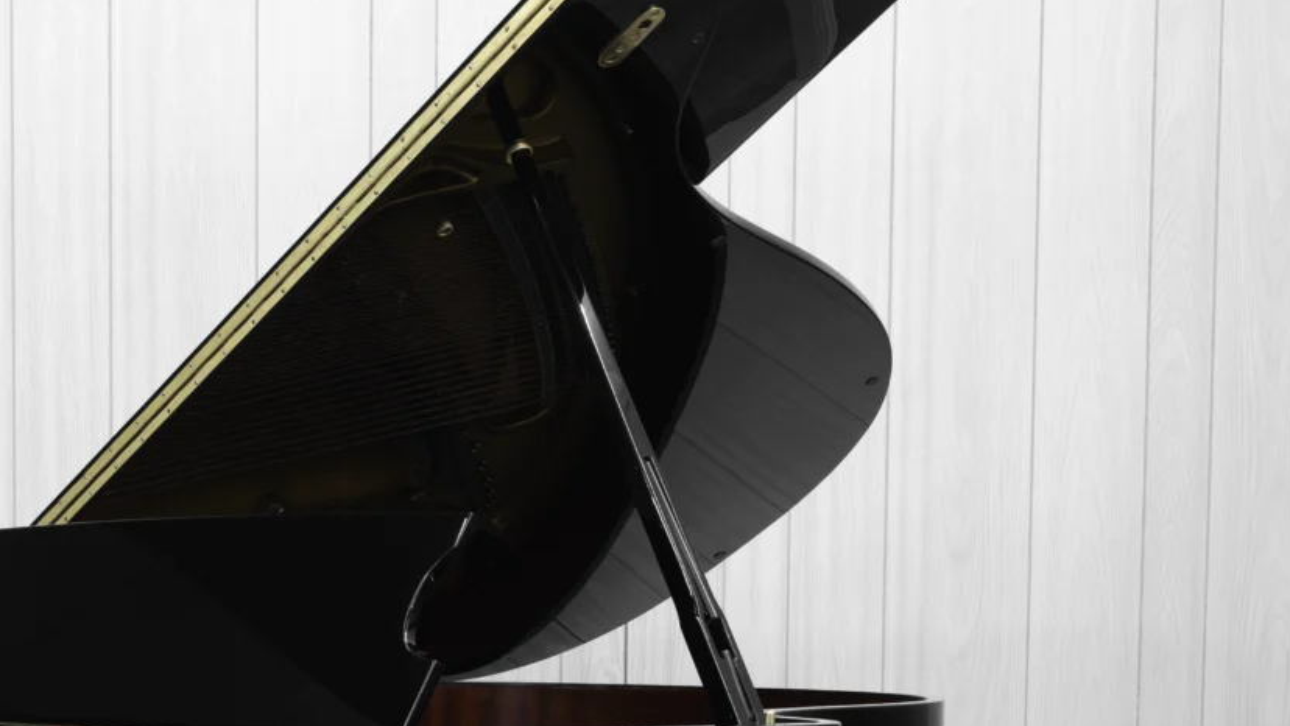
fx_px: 2908
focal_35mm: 85
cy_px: 844
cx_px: 285
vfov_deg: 13.9
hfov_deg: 24.7
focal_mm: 35
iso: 4000
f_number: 10
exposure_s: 1/60
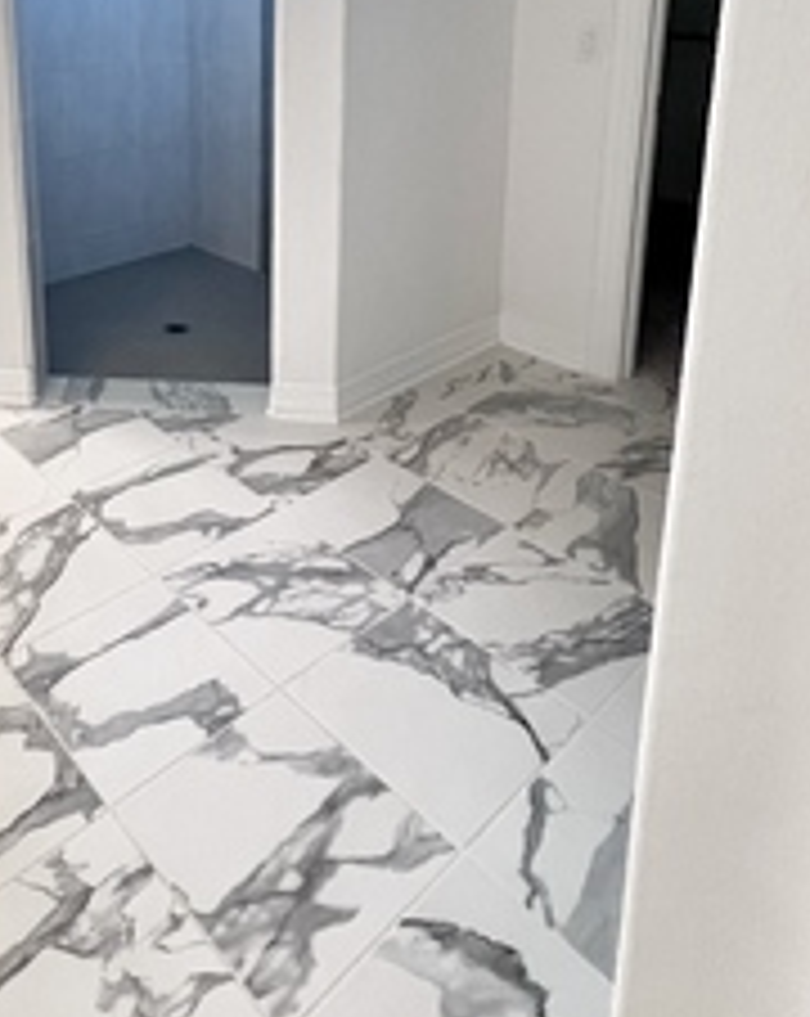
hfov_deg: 49.3
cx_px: 140
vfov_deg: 57.3
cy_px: 148
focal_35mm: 27
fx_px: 811
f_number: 1.8
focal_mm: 1.57
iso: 125
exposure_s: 1/120
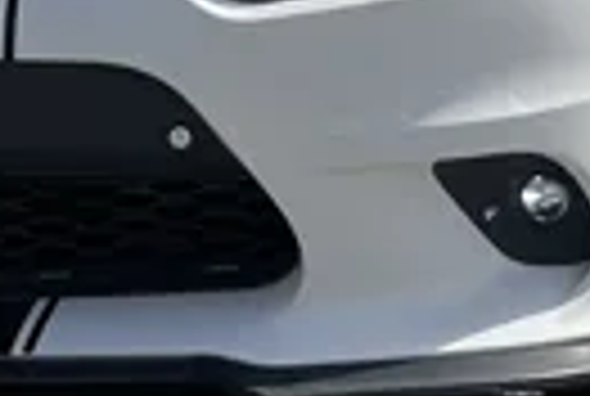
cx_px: 95
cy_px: -144
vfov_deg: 4.2
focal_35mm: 324
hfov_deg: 6.3
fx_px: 5322
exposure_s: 1/2137
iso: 32
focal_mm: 7.5
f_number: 2.2
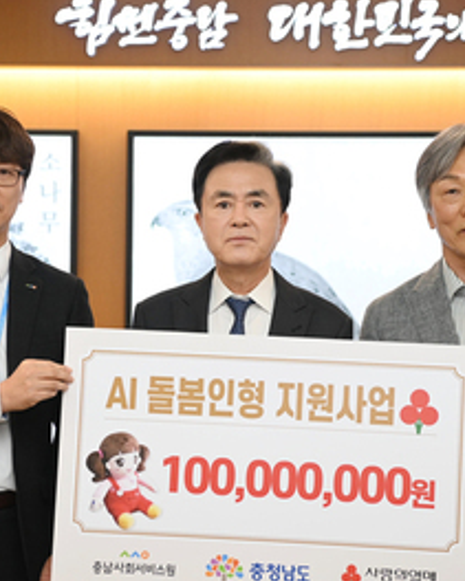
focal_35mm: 104
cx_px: 251
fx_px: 1790
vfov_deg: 18.5
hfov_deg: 14.8
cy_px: 290
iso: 1250
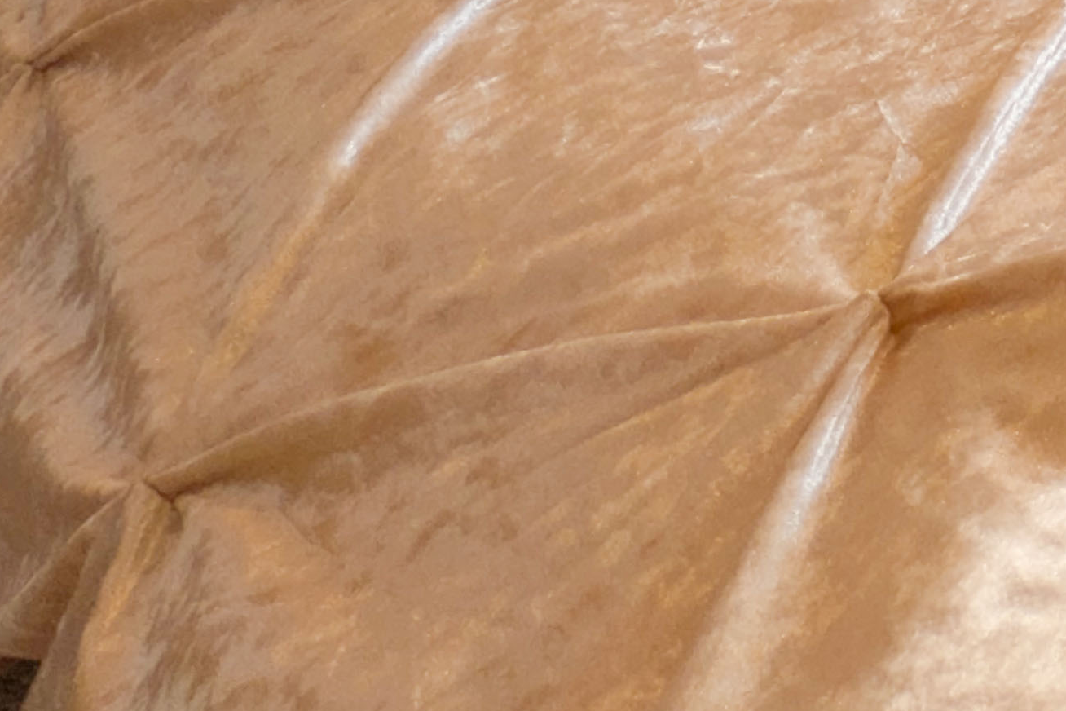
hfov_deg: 20.8
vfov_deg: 12.3
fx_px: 2309
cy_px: -1177
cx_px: 1736
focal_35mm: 78
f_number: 1.95
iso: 65
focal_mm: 2.23
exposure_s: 1/292
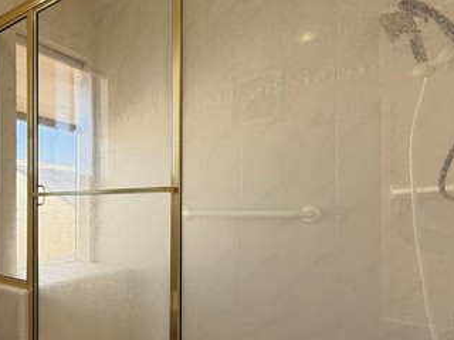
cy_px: 215
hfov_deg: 55.5
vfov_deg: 49.2
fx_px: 367
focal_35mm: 28
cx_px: 50
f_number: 2.2
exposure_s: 1/120
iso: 100
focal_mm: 2.22
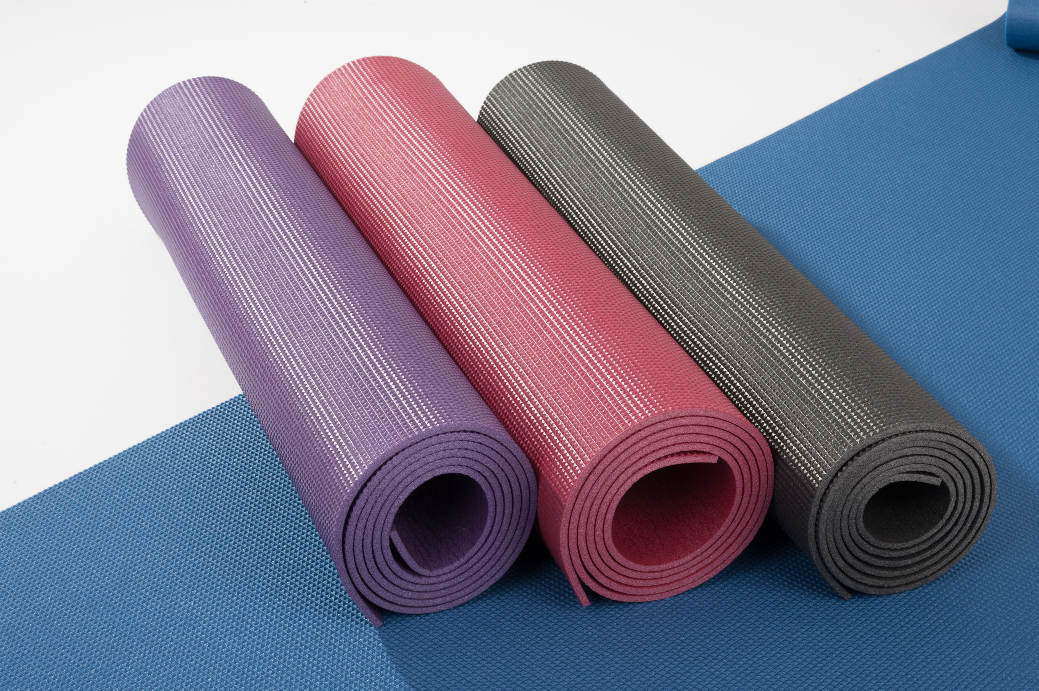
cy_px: 358
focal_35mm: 43
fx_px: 1240
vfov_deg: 31.1
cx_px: 523
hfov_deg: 45.5
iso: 200
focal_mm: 40
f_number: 20
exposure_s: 1/125
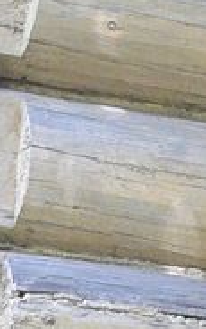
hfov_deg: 5.8
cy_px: 172
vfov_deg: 9.5
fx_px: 1985
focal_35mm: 221
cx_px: 387
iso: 200
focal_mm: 6
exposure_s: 1/60
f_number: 2.8
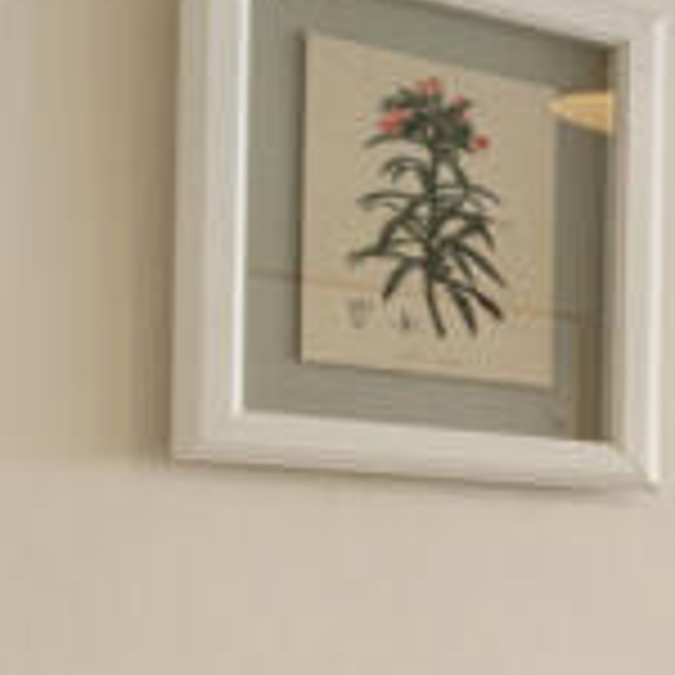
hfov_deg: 13.0
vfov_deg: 20.6
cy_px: 709
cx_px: 1796
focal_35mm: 81
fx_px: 1787
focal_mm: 14
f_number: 16
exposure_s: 1/1.25
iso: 200
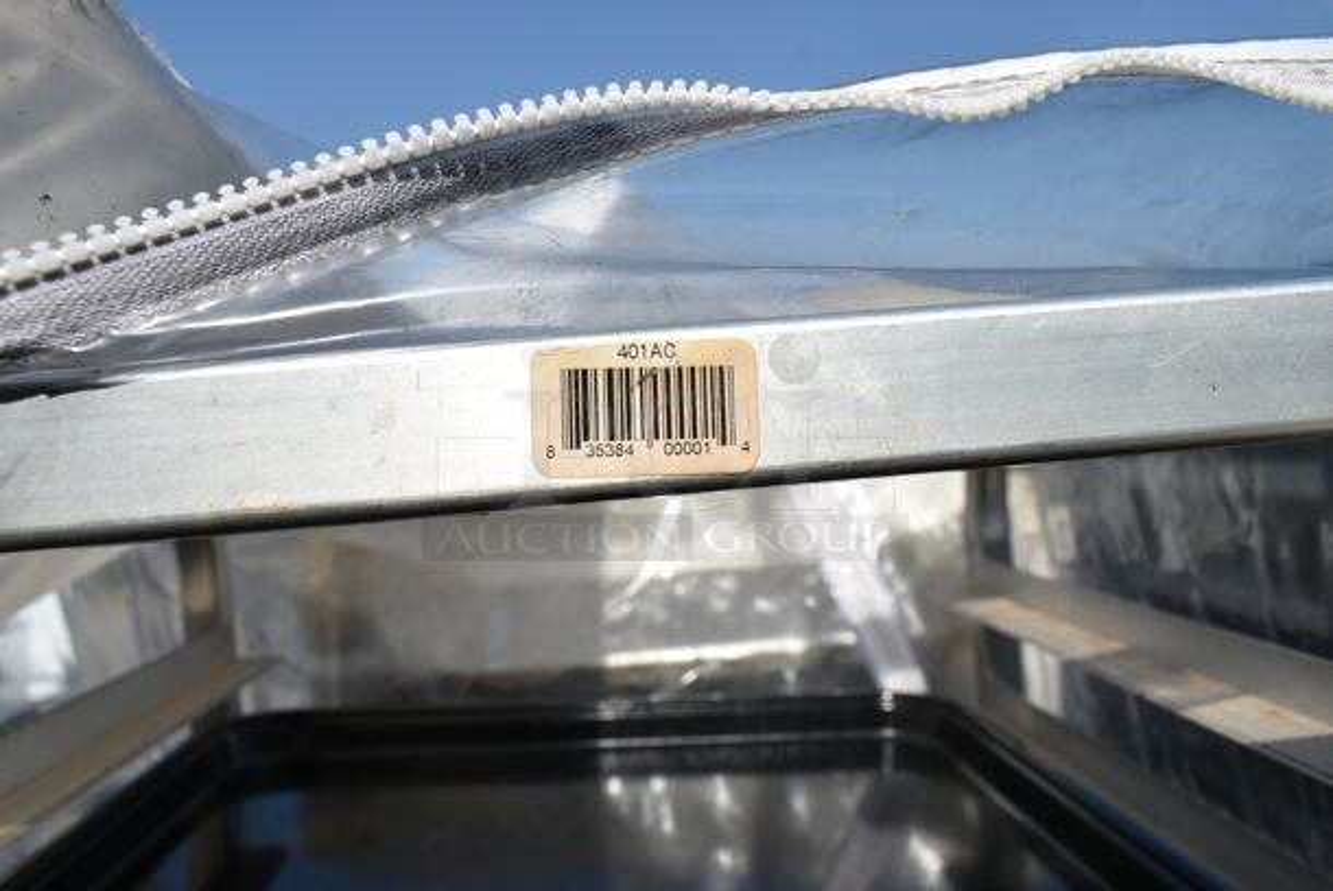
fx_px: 1001
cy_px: 446
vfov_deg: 48.0
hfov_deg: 67.3
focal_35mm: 27
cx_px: 666
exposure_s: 1/320
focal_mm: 18
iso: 100
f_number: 9
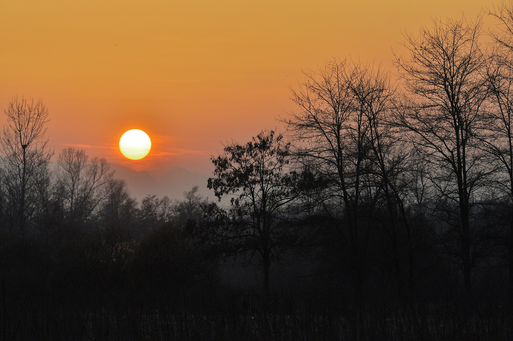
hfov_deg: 9.2
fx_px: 3202
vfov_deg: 6.1
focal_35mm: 225
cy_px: 170
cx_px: 256
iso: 500
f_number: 8
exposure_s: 1/4000
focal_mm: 150
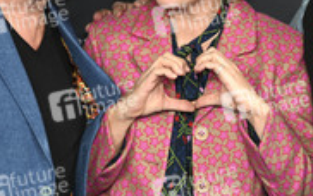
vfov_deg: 7.0
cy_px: 58
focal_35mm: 189
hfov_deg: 11.1
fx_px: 1613
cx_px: 219
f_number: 2.8
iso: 400
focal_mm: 75
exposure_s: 1/125
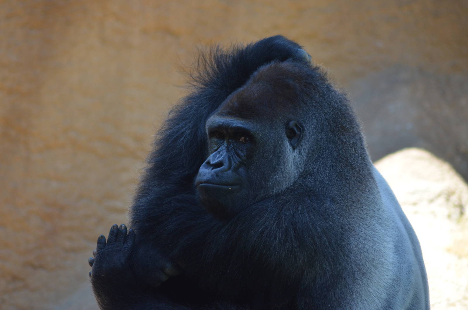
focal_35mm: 345
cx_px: 234
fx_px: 4476
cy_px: 155
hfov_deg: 6.0
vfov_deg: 4.0
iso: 800
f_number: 5
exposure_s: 1/800
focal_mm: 230
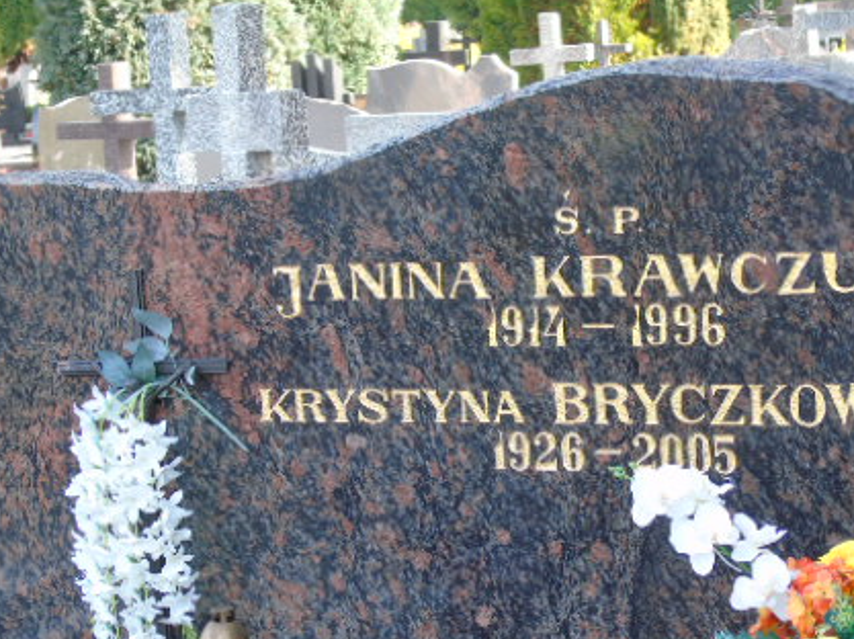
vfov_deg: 11.7
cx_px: 498
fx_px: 3106
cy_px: 481
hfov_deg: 15.6
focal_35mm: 126
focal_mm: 15
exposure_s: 1/40
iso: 80
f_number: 4.1
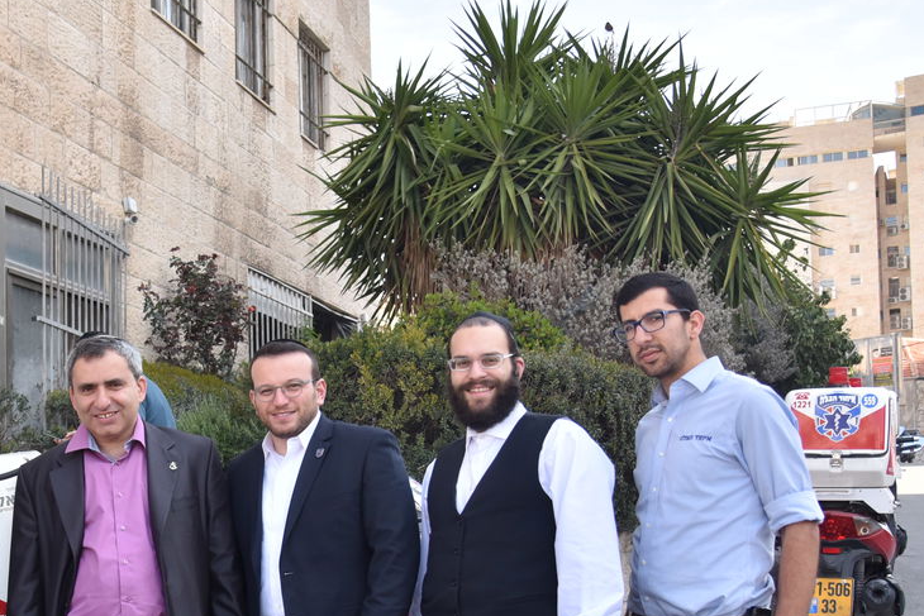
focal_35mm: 46
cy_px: 525
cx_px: 196
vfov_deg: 28.4
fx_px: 1181
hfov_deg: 41.1
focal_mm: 24
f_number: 4
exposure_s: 1/1600
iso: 640
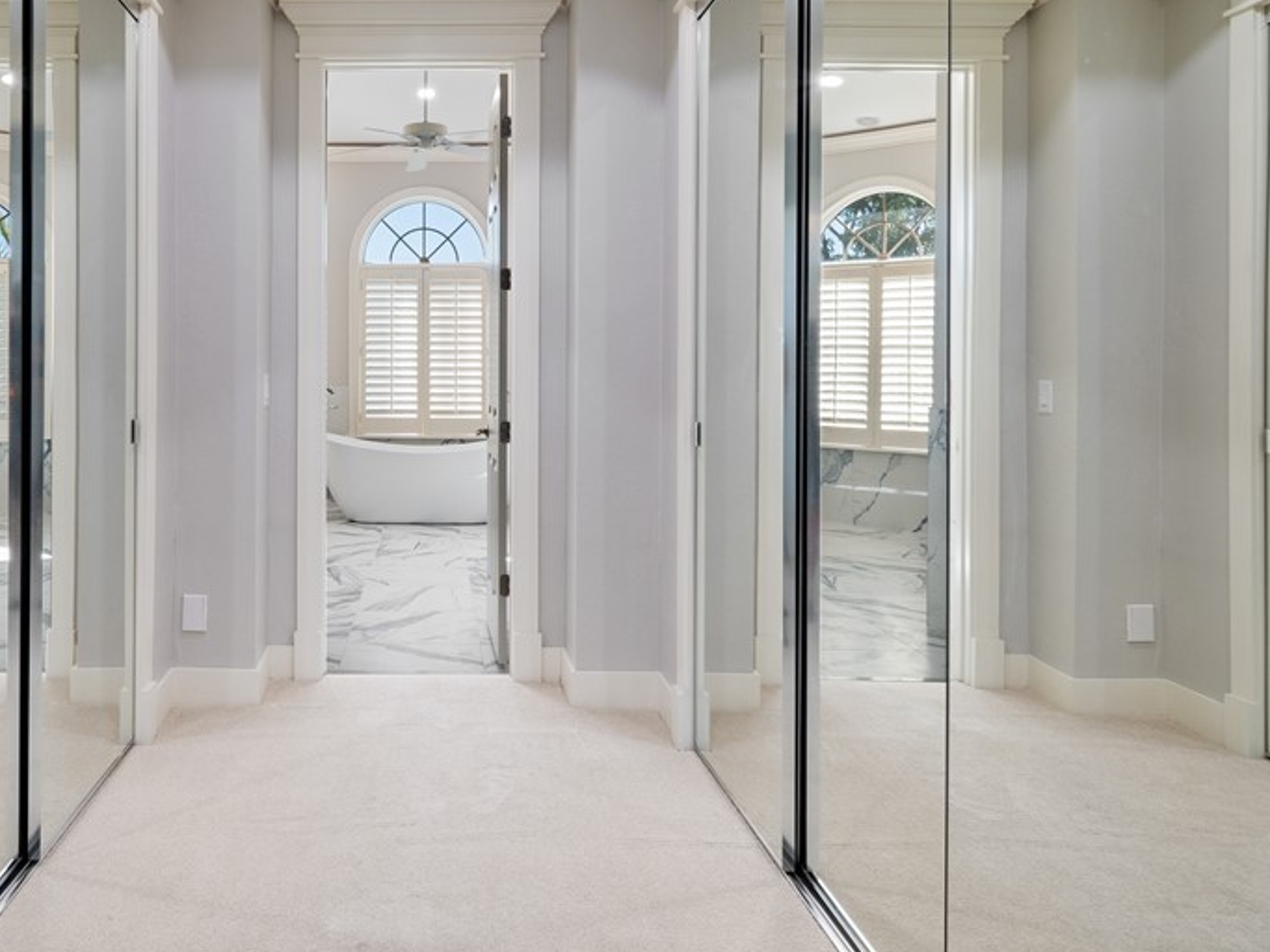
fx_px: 990
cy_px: 377
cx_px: 420
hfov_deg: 63.6
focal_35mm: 27
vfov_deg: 51.0
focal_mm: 9
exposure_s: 1/5
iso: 200
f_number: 7.1
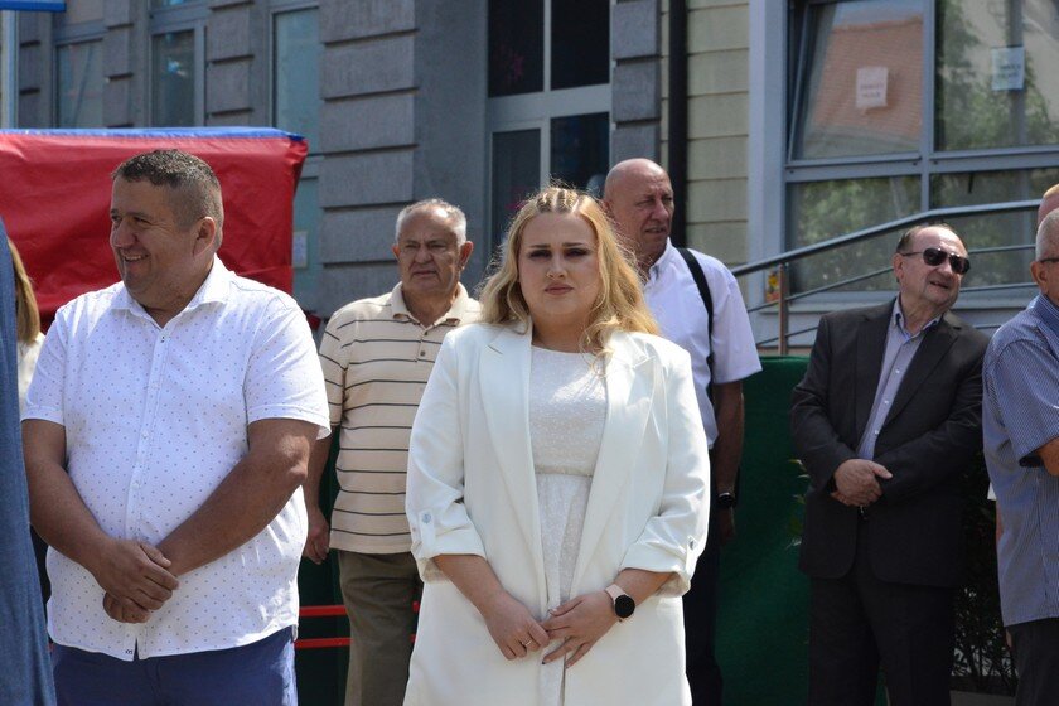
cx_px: 530
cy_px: 353
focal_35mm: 190
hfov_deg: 10.8
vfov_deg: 7.2
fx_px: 5589
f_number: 16
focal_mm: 190
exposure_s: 1/1000
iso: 4000
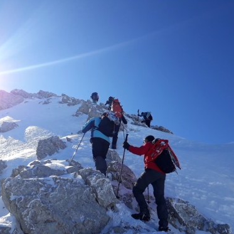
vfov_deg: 51.1
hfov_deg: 51.1
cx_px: 114
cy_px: 117
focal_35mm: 32
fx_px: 245
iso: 40
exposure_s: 1/1825
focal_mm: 3.6
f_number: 1.9
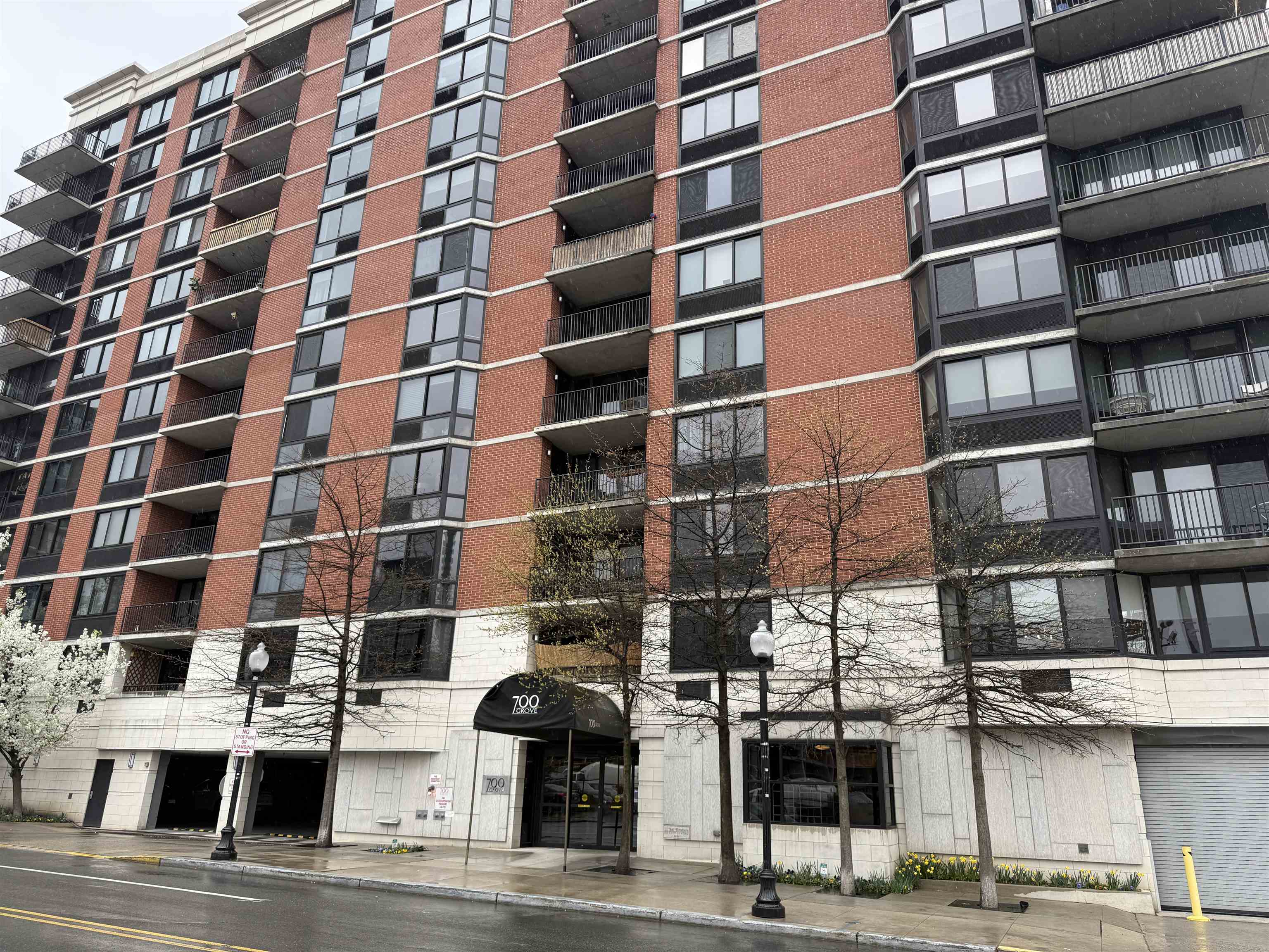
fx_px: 880
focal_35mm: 24
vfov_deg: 56.8
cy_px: 476
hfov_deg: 71.6
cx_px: 634
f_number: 1.78
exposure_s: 1/440
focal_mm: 6.76
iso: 80
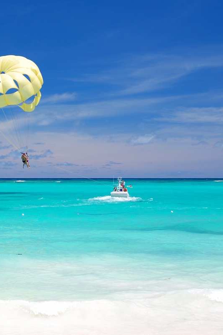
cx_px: 0
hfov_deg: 17.0
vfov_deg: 25.8
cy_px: 168
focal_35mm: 79
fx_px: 732
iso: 100
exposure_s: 1/125
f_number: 6.3
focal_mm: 35
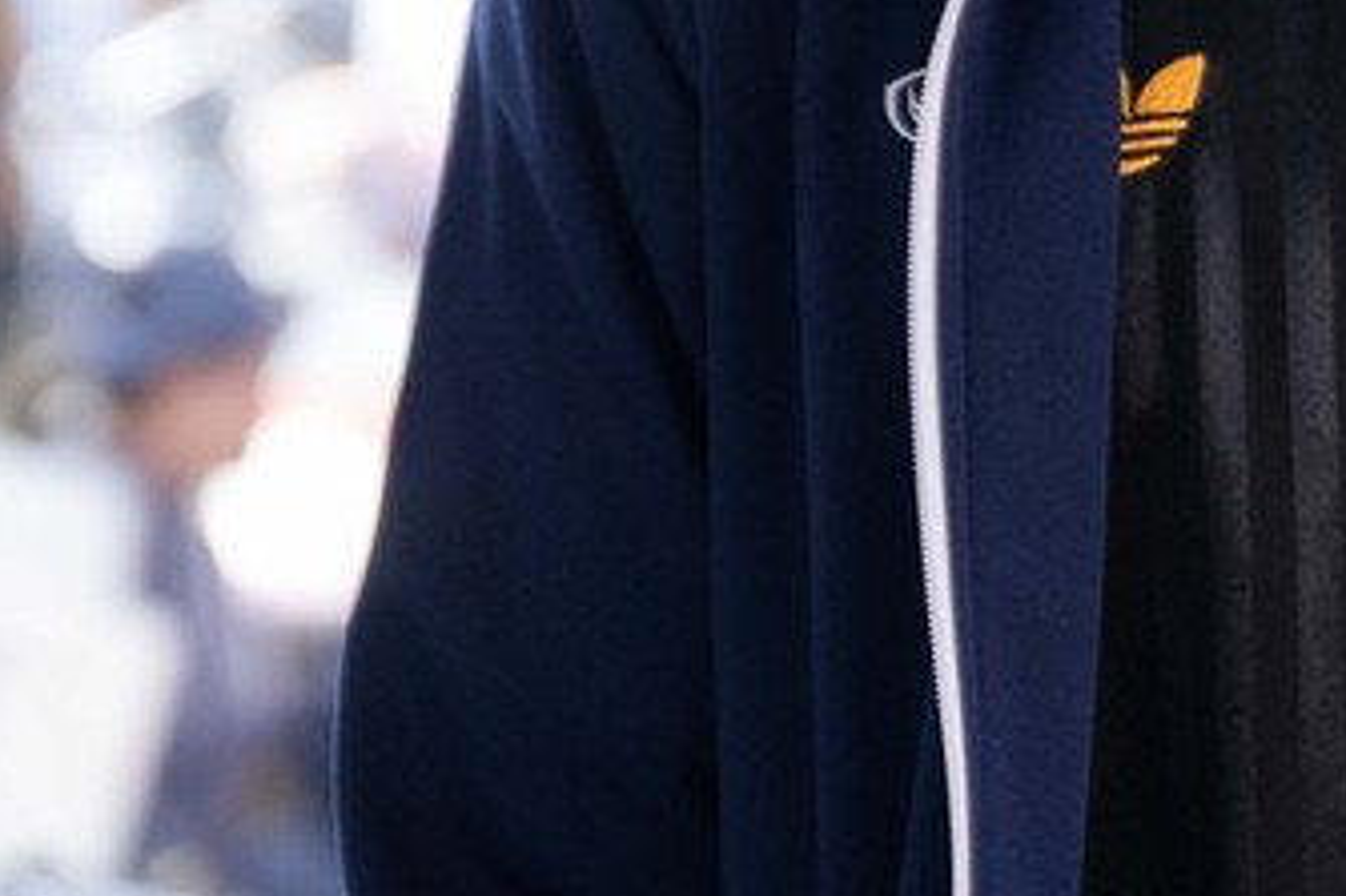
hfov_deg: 5.3
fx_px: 14499
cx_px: 1945
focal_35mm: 388
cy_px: 362
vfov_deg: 3.5
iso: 250
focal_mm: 65
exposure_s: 1/250
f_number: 2.8
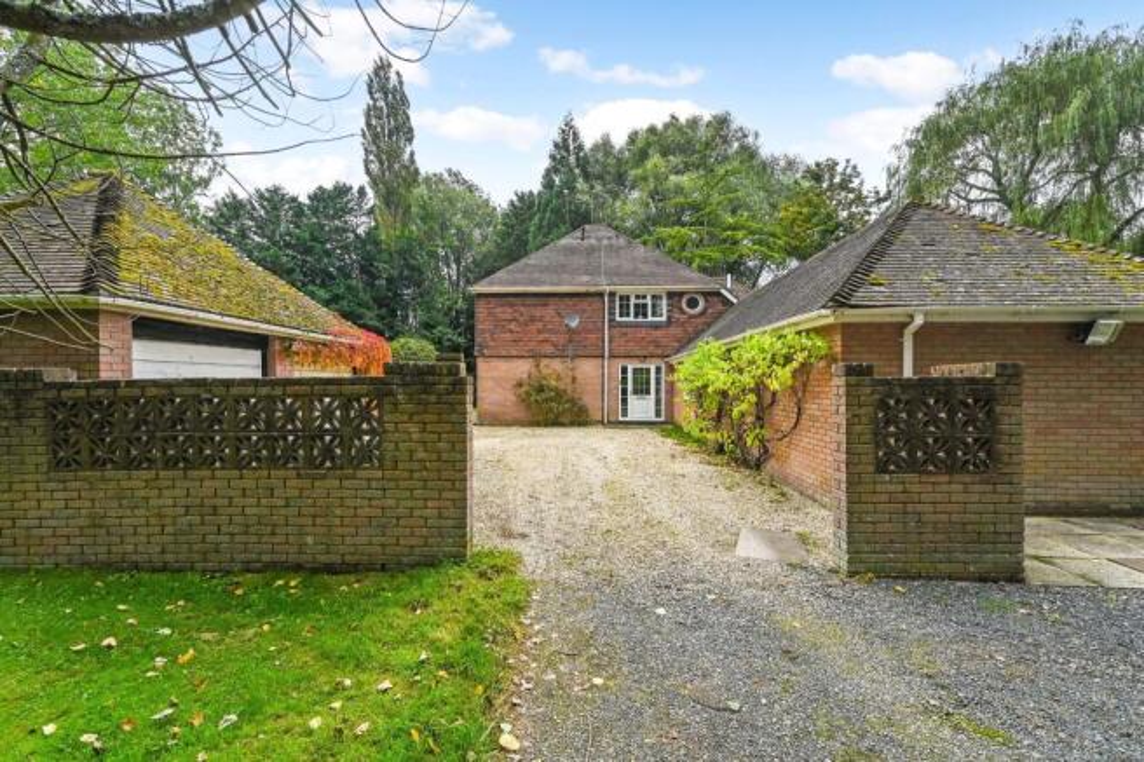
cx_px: 572
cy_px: 381
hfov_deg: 100.4
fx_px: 477
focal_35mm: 15
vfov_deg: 77.3
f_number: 9
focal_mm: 15
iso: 400
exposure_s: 1/250
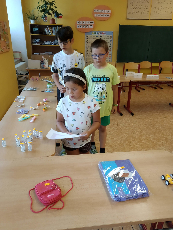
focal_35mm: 26
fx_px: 173
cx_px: 86
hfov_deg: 53.1
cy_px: 115
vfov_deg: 67.3
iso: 160
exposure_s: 1/50
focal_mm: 3.82
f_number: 2.2
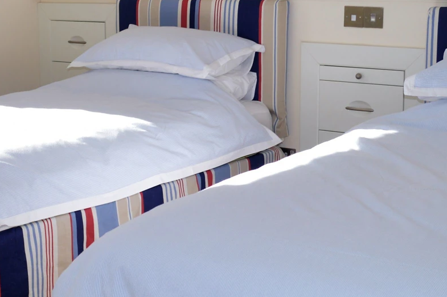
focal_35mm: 66
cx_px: 166
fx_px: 819
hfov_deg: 30.4
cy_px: 121
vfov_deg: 20.6
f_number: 3.5
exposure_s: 1/100
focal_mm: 18
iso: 100
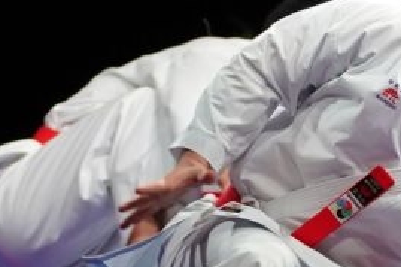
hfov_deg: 3.2
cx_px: 692
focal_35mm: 649
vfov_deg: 2.1
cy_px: 522
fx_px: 7224
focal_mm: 97
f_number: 2.8
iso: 1250
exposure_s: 1/500
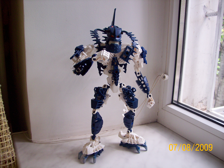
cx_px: 112
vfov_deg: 39.6
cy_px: 84
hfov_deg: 51.4
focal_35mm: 36
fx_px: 233
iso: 80
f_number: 2.7
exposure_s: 1/46.5
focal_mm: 6
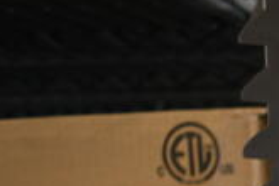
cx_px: 502
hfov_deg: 16.9
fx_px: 775
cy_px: 323
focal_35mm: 100
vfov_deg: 12.6
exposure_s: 1/30
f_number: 3.5
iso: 220
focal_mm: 18
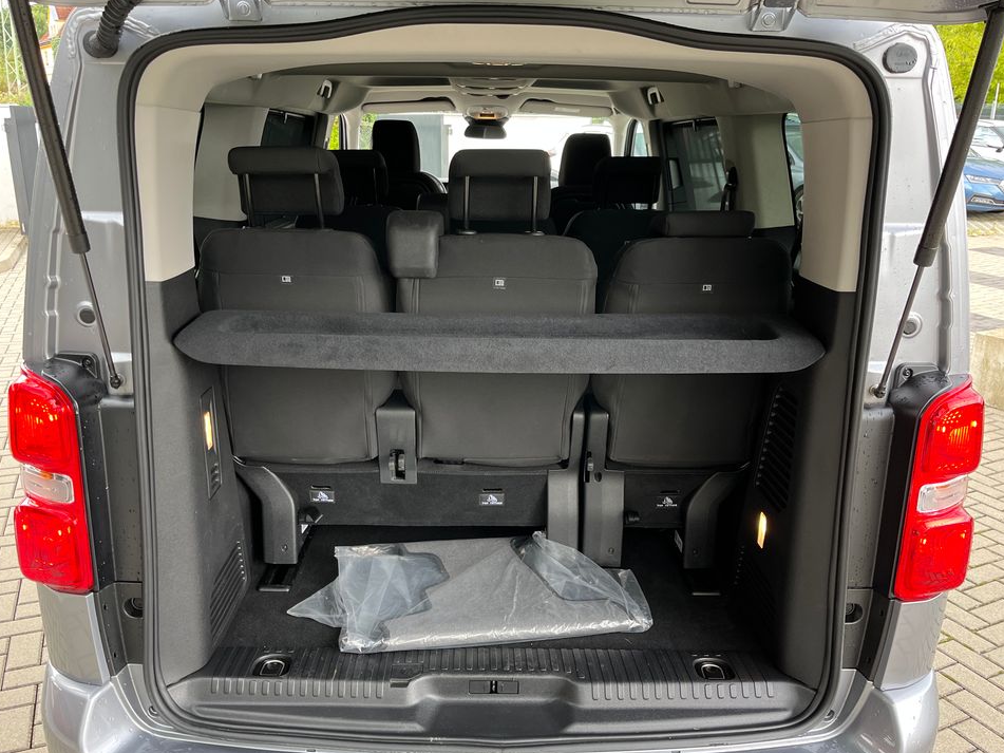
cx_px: 491
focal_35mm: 28
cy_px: 370
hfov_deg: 63.4
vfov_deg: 49.7
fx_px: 812
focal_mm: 5.1
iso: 125
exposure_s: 1/118
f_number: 1.6
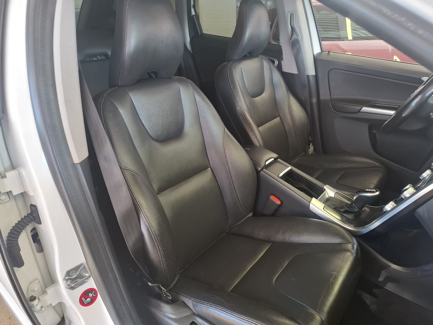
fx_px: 288
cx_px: 216
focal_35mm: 23
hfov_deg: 73.9
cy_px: 162
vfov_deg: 58.9
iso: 250
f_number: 1.8
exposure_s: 1/50
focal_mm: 5.54
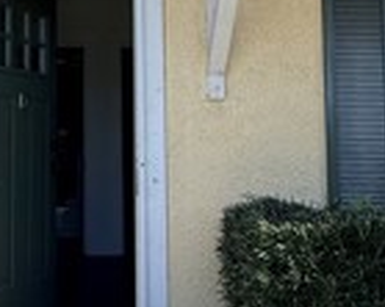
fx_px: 717
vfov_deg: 24.0
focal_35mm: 63
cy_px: 89
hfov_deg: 29.0
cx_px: 47
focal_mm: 2.22
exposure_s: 1/734
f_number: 2.2
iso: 50
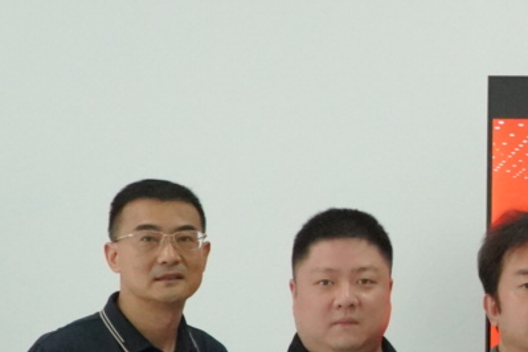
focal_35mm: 158
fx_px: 2317
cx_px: 885
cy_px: 205
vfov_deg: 8.7
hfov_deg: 12.1
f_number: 4
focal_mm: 26
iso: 5000
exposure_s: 1/800
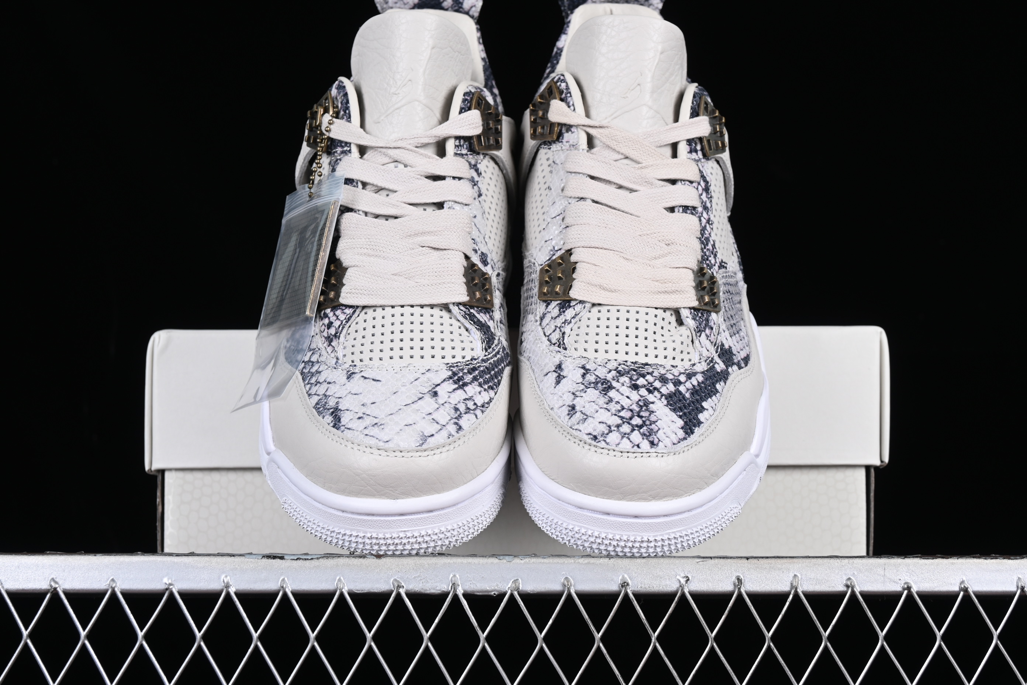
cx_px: 514
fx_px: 2054
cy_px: 342
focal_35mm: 72
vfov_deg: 18.9
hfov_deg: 28.1
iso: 160
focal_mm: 48
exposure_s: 1/80
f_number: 8
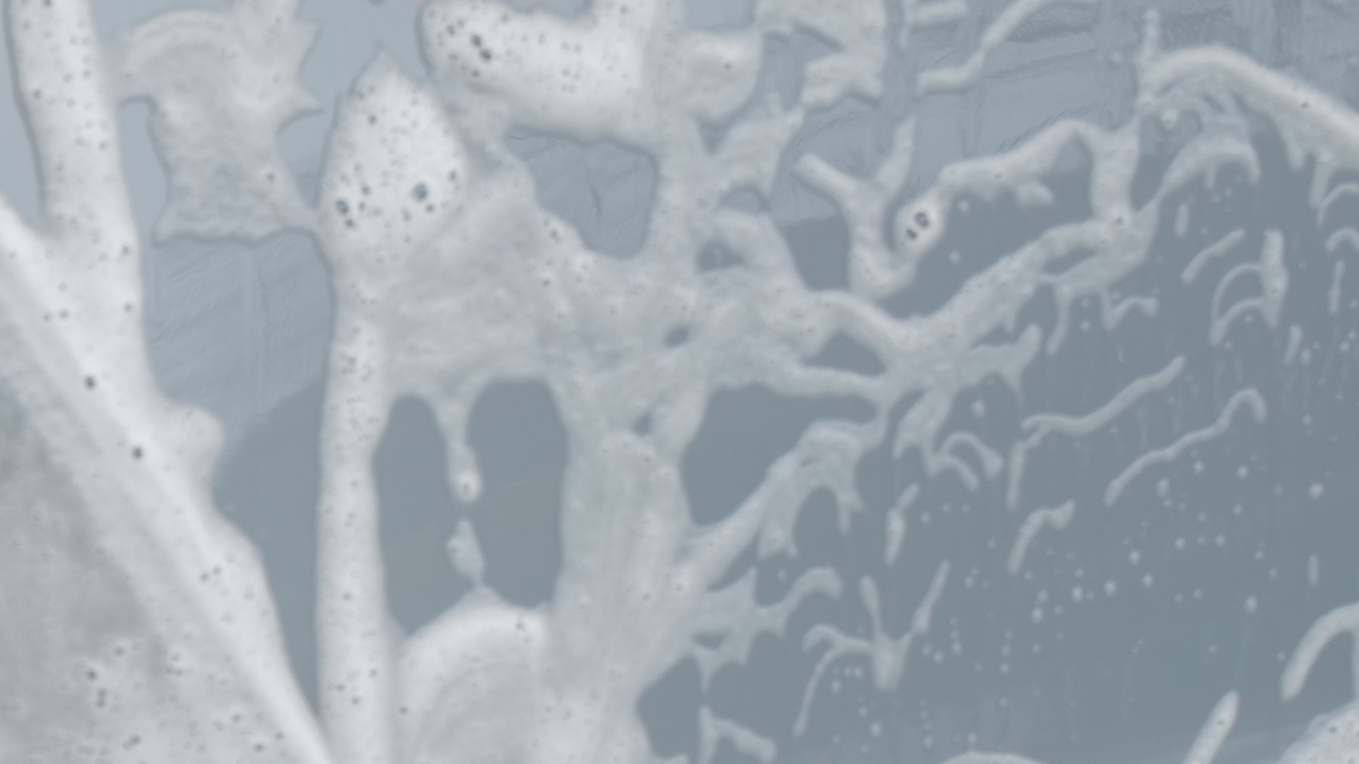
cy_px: 1444
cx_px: -1269
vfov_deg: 8.5
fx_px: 4900
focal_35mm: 136
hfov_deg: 13.7
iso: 100
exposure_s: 1/160
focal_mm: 28
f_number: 3.5
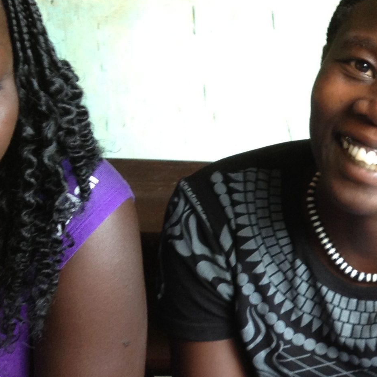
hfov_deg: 15.4
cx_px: 473
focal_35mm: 108
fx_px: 1331
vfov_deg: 16.0
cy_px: 294
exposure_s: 1/33
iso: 50
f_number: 2.4
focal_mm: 4.28
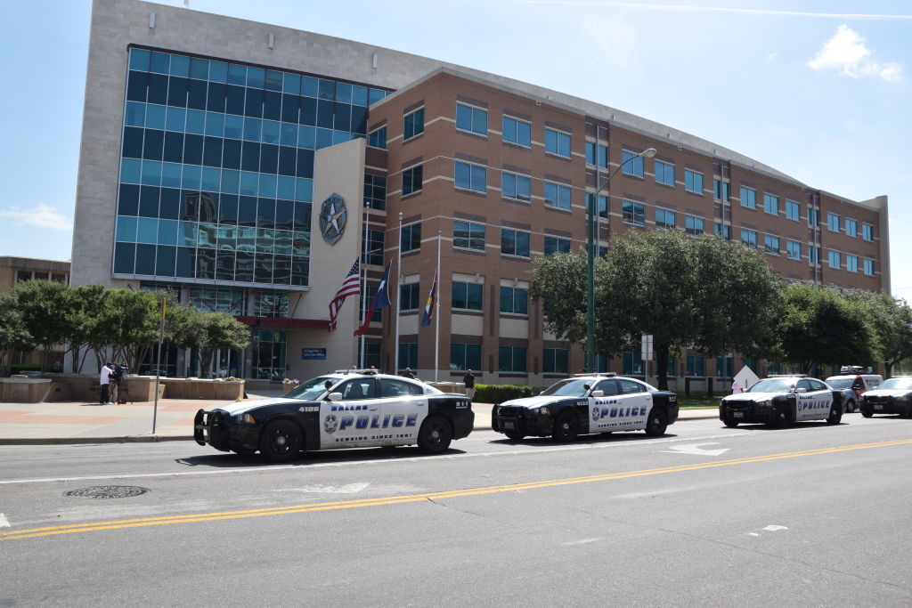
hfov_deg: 61.9
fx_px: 760
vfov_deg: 43.6
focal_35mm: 30
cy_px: 304
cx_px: 456
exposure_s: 1/400
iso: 200
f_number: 10
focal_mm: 20
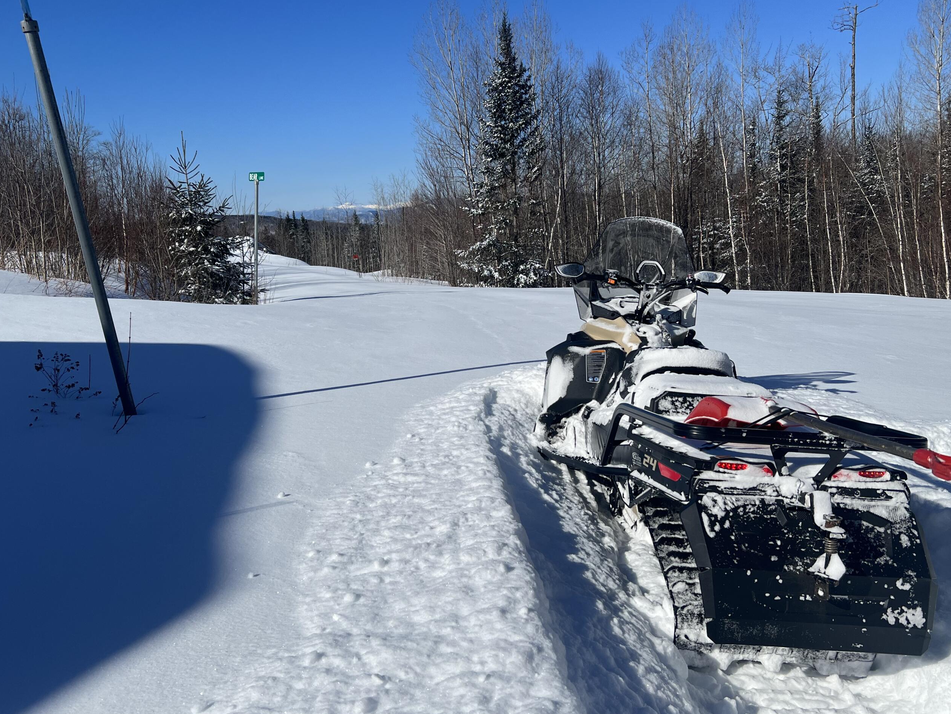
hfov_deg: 58.3
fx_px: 852
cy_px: 327
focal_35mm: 31
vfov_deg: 45.4
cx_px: 454
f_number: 1.5
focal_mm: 5.7
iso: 50
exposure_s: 1/11364
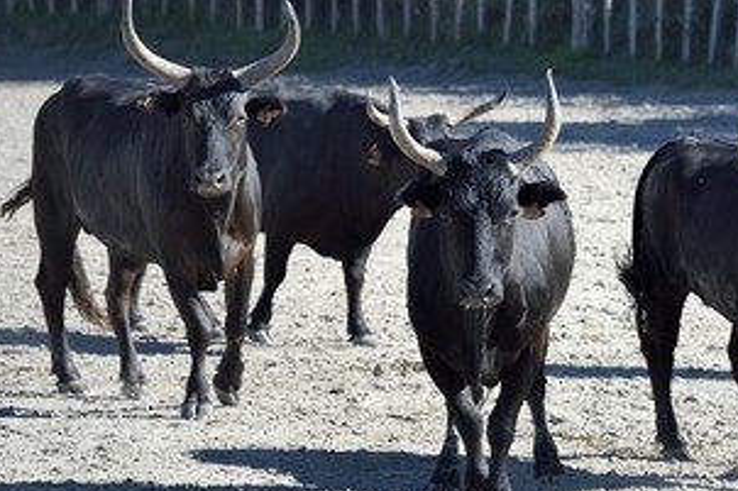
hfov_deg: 7.4
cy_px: 261
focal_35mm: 278
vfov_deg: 4.9
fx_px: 5696
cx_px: 501
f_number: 7.1
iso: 400
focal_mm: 200
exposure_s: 1/1000
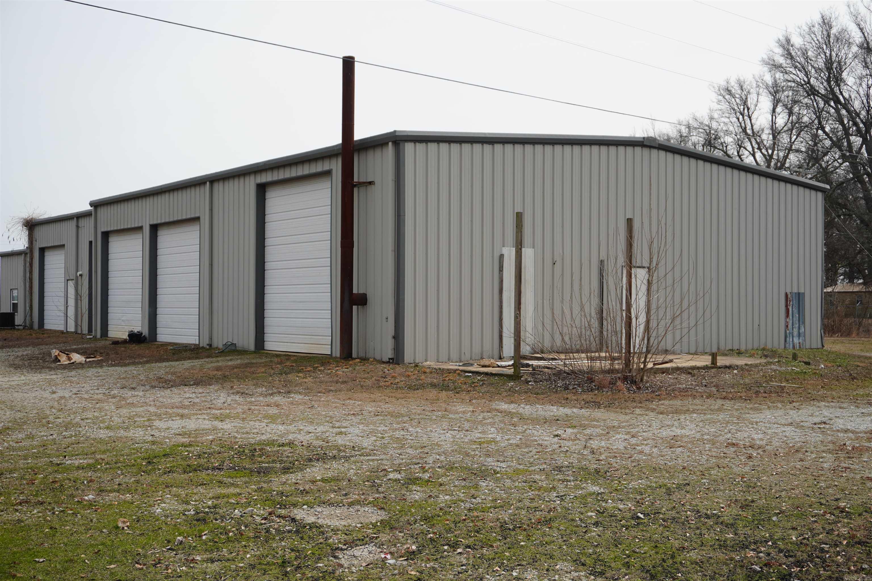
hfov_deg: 46.4
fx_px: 1017
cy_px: 290
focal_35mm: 42
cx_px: 436
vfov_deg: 31.9
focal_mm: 28
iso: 100
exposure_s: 1/250
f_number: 5.6
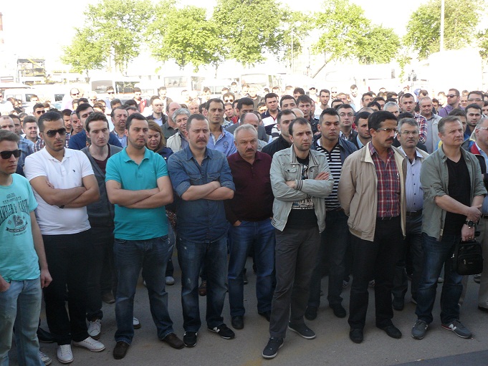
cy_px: 187
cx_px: 245
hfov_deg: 50.1
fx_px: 522
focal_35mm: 37
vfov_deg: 38.7
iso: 100
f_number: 4
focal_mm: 6
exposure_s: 1/125
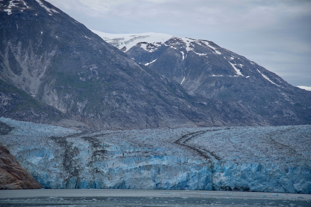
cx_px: 156
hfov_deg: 17.1
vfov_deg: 11.4
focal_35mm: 120
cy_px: 104
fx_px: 1037
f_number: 5.6
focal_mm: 120
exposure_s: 1/250
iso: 100
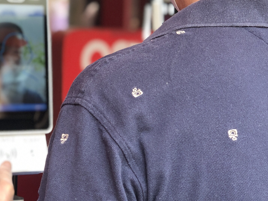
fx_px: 1138
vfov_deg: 10.0
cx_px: 66
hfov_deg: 13.4
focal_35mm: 147
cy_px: 19
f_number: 2.4
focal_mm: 6
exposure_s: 1/60
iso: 32
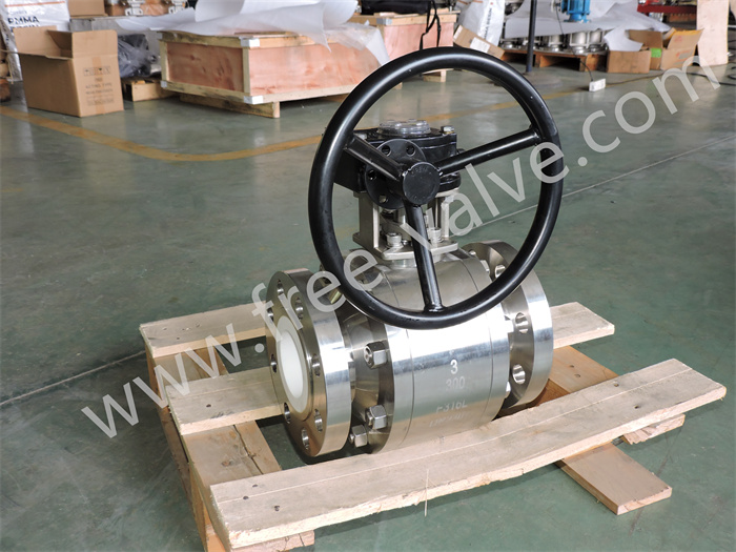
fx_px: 744
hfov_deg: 52.6
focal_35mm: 35
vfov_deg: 40.7
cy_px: 276
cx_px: 368
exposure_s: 1/50
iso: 200
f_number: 3.3
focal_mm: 6.2
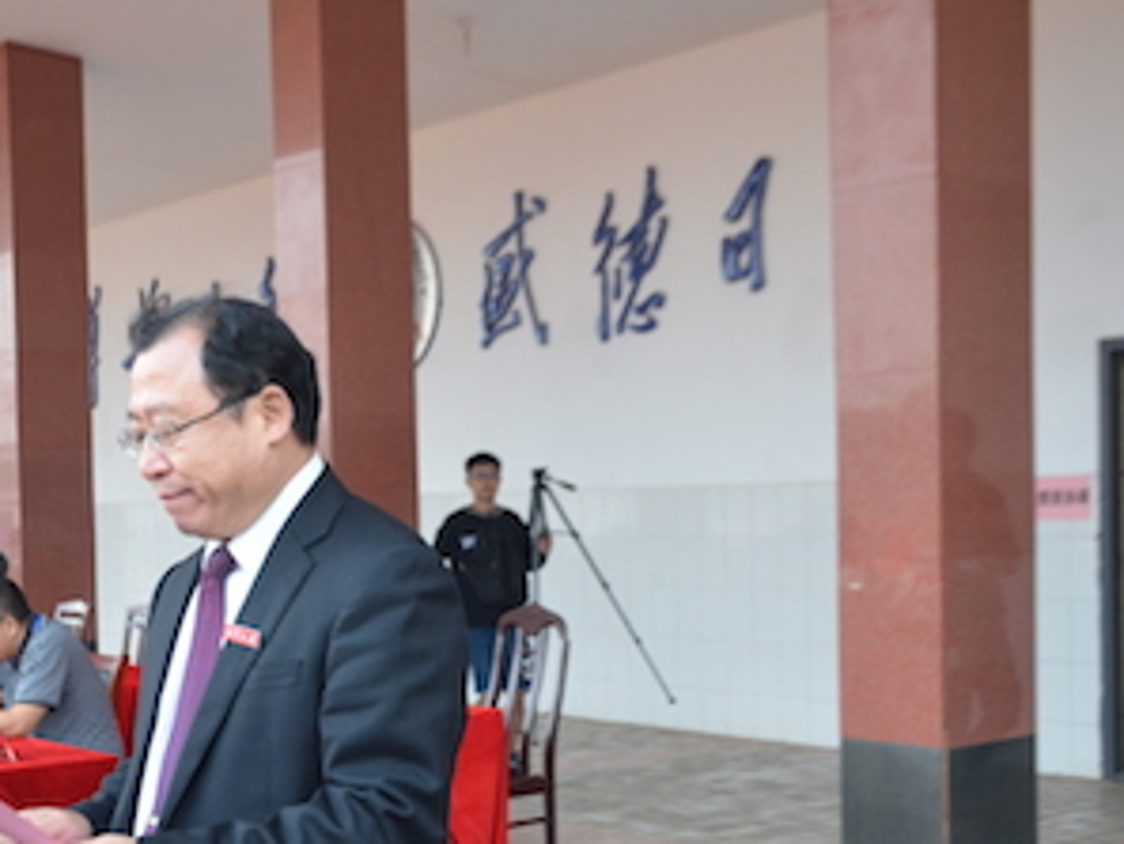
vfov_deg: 26.0
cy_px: 573
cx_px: 329
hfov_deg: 34.0
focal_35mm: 56
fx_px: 1813
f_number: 5
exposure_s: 1/100
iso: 640
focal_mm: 23
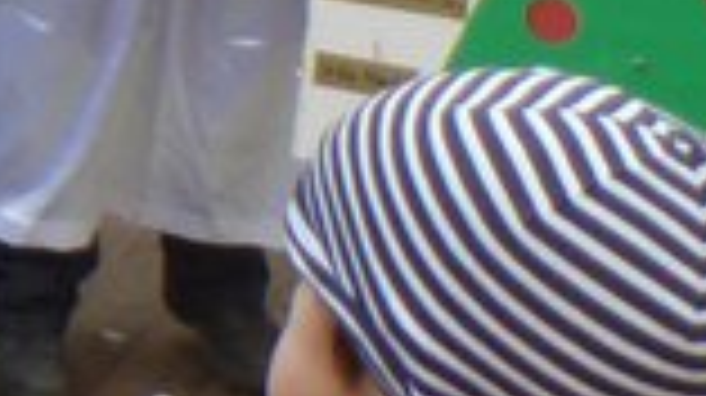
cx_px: -1448
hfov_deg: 9.7
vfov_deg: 6.8
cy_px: -576
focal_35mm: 167
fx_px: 3124
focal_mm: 4.3
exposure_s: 1/60
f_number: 3.3
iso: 100
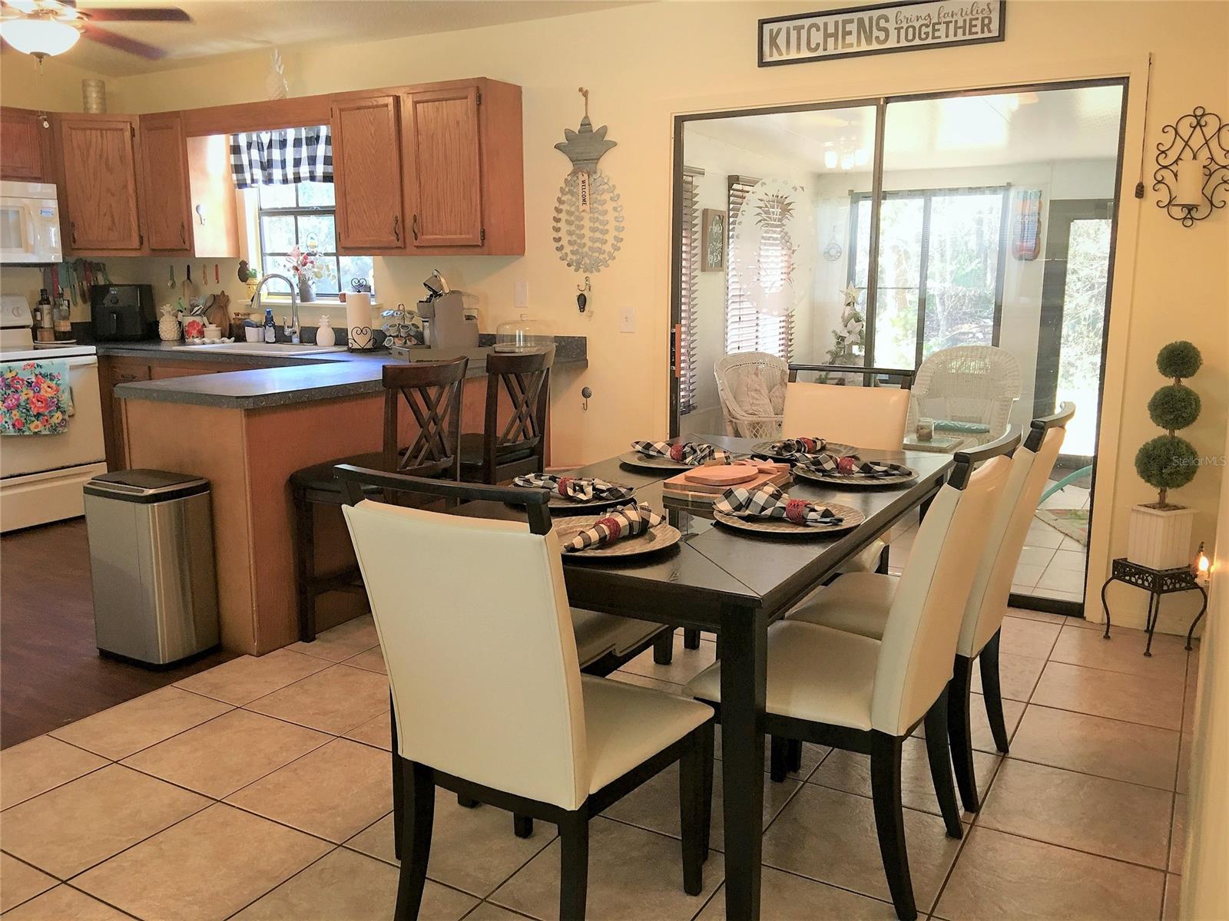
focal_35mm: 29
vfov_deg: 48.2
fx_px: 1030
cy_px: 460
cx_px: 614
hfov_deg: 61.7
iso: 50
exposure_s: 1/15
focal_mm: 4.15
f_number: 2.2
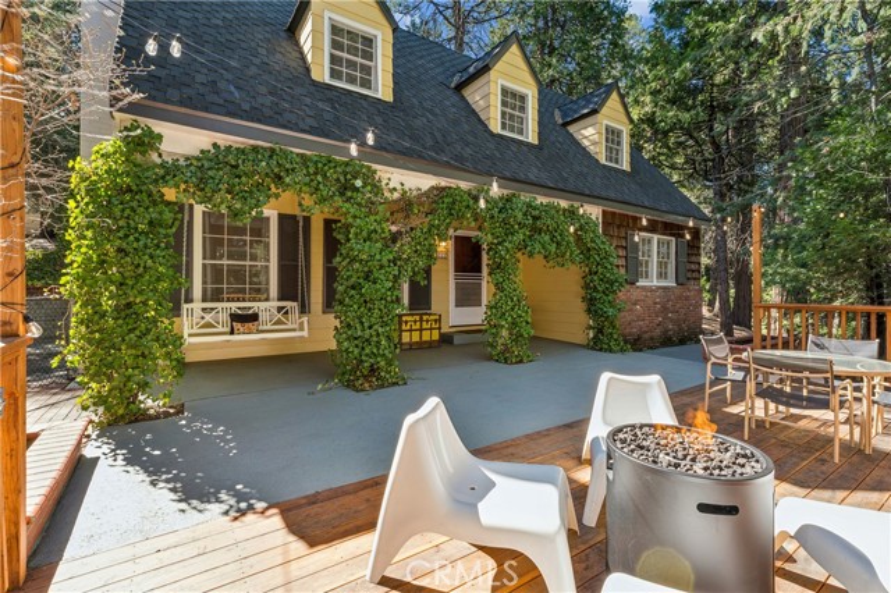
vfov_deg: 73.0
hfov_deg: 96.1
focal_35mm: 16
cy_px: 296
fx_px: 401
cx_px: 446
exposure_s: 1/5
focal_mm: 16.2
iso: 100
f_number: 22
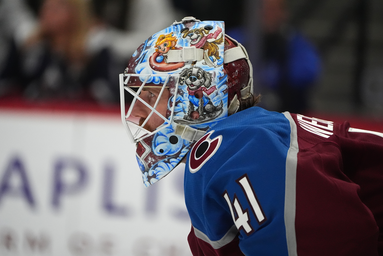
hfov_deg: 4.1
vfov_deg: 2.7
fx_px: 5319
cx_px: 192
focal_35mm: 500
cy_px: 128
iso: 6400
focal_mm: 500
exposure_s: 1/1600
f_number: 6.7
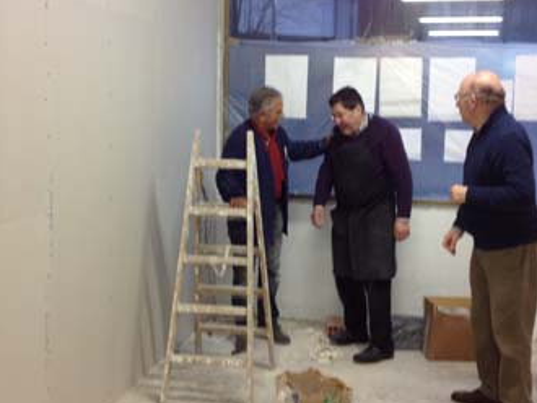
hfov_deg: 36.1
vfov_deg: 27.5
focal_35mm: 53
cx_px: 272
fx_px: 823
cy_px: 171
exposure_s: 1/20
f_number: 2.4
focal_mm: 4.28
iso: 64
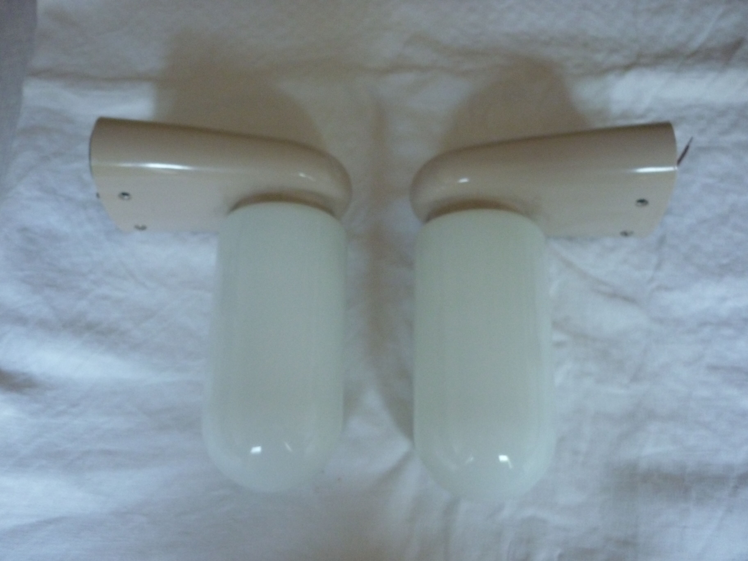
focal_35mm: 33
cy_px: 280
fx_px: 713
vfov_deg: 42.9
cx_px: 374
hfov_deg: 55.4
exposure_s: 1/15
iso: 400
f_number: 2.8
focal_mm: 5.5
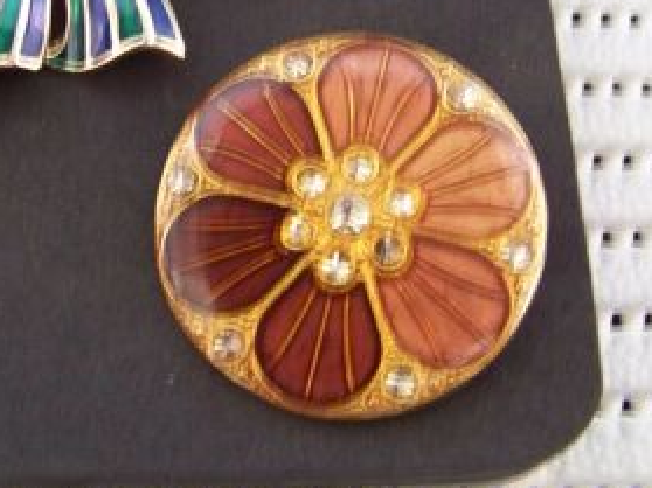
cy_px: 159
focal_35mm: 62
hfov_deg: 31.1
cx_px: 248
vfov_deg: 23.5
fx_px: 1167
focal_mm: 5.85
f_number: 2.8
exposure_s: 1/5
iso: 400
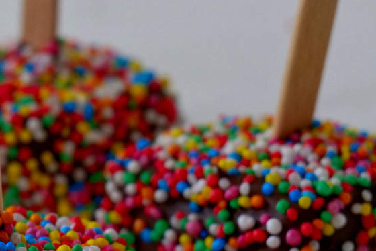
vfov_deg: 7.4
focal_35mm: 185
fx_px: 1933
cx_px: 3
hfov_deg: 11.0
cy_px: 178
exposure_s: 1/60
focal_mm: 54
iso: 800
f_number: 8
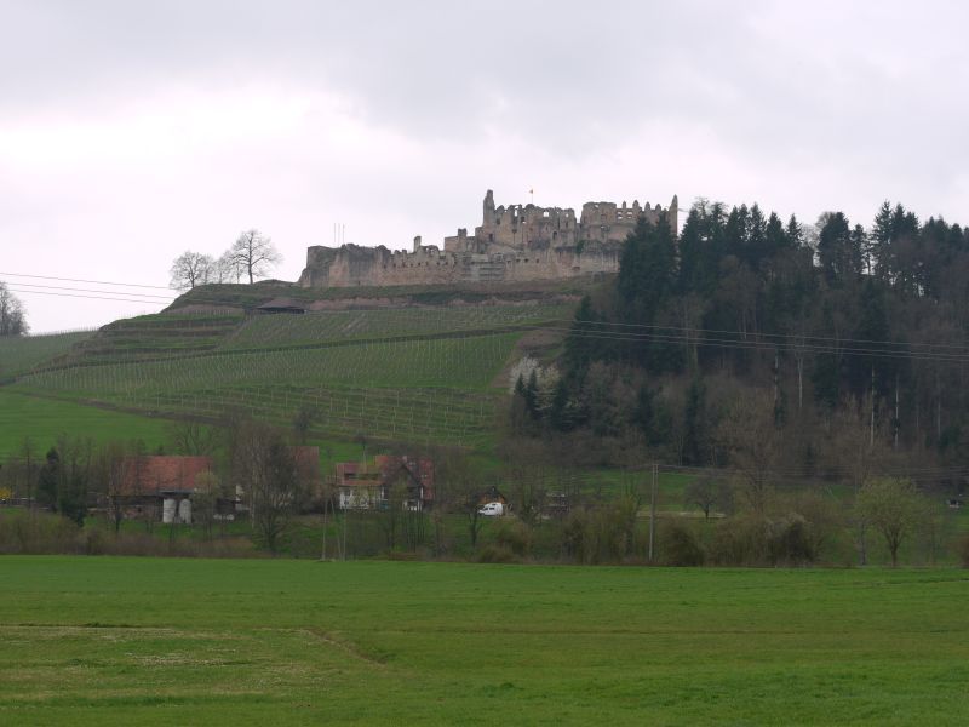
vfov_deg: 22.3
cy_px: 364
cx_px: 484
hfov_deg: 29.4
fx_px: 1848
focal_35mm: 66
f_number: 6.3
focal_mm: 33
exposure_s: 1/250
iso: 100
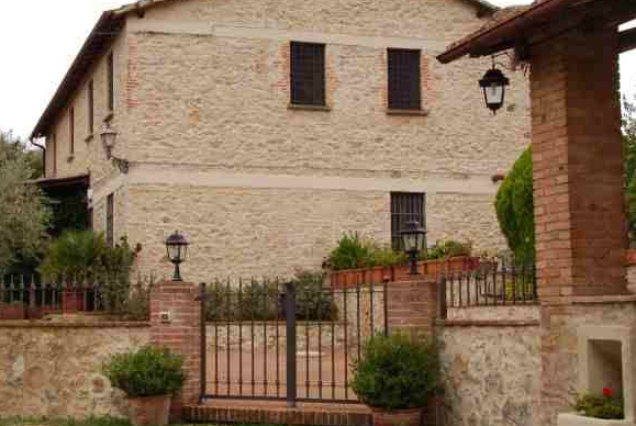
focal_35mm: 58
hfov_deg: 34.1
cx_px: 216
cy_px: 209
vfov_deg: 23.5
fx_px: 1026
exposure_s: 1/320
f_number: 8
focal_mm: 28
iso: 400
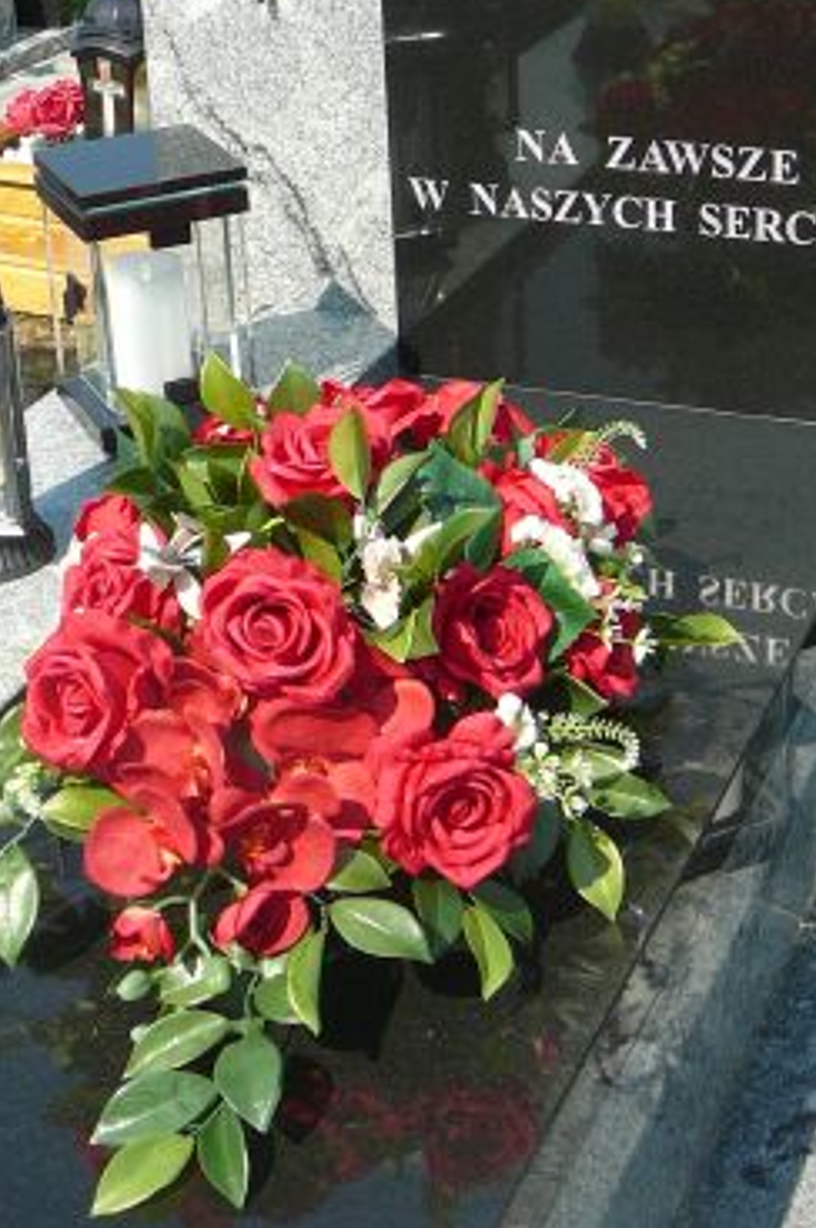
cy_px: 271
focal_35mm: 69
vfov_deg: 28.7
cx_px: 502
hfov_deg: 19.7
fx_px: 2350
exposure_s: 1/800
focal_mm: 5.6
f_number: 3
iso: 80
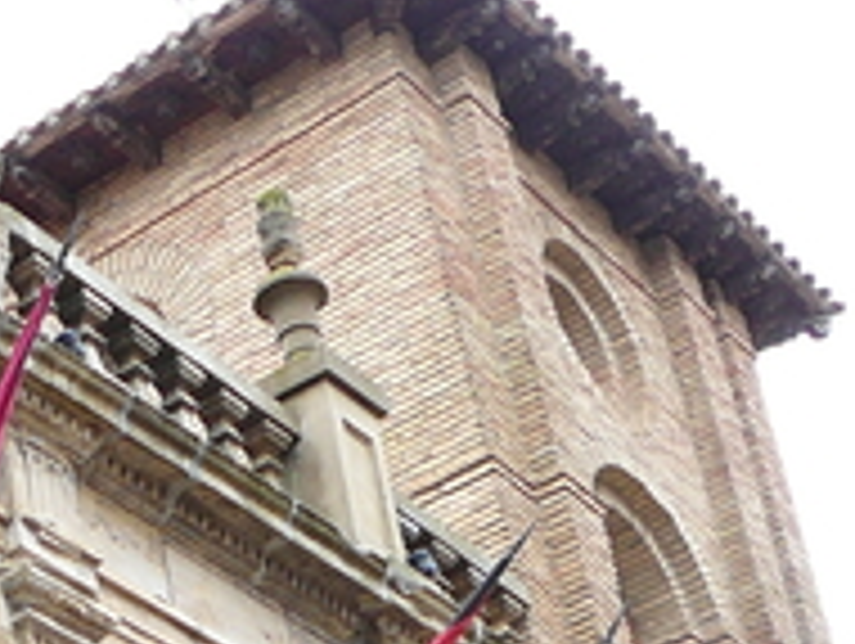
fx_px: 3042
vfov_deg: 11.6
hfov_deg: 15.2
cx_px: -266
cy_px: 959
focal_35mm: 123
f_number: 2.8
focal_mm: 5.2
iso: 80
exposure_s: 1/125
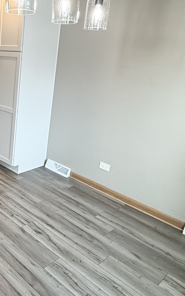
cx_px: 10
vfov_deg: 57.9
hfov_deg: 35.5
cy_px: 125
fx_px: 266
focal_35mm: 33
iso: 160
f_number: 2.2
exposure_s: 1/120
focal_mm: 2.22
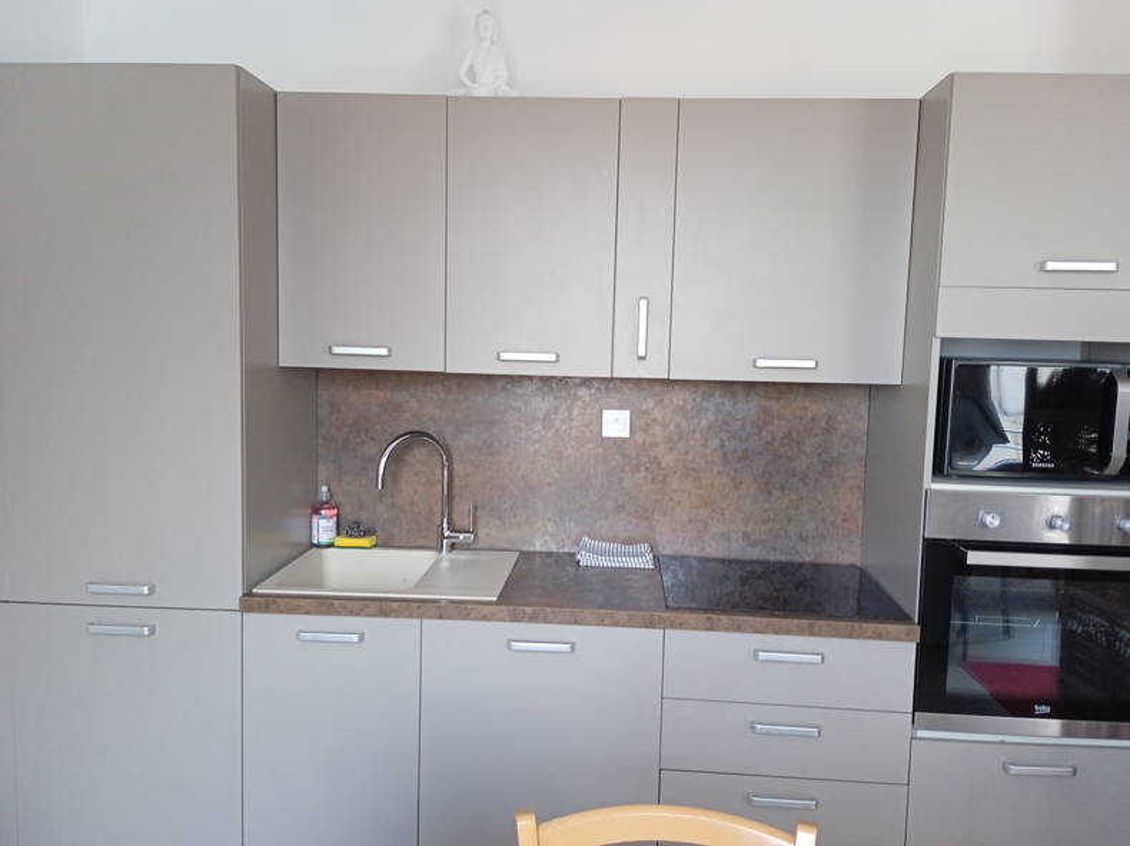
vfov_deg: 49.7
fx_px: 914
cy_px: 423
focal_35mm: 28
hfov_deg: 63.5
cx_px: 565
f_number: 2.2
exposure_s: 1/33.3
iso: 185
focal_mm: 3.43
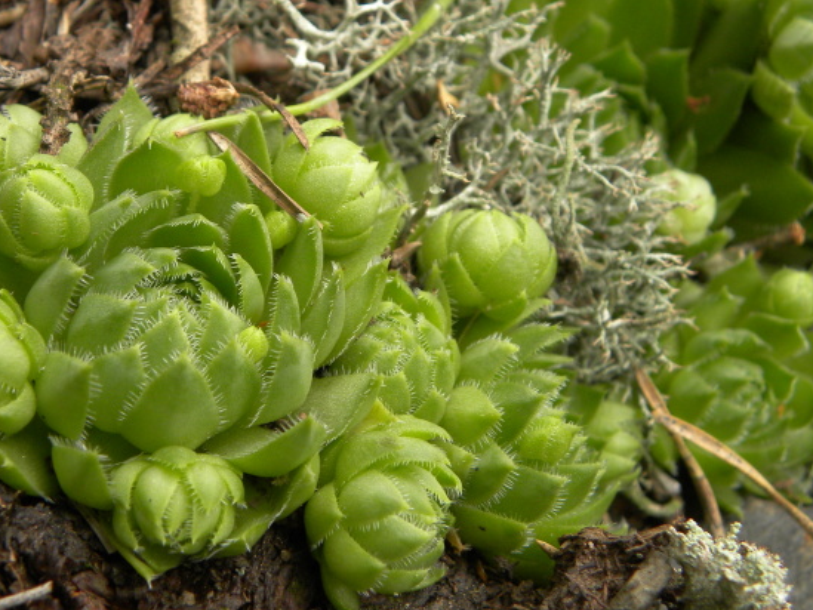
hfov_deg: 28.7
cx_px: 252
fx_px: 1574
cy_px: 265
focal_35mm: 67
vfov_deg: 21.9
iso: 100
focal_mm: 8.2
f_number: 3.5
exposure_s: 1/100
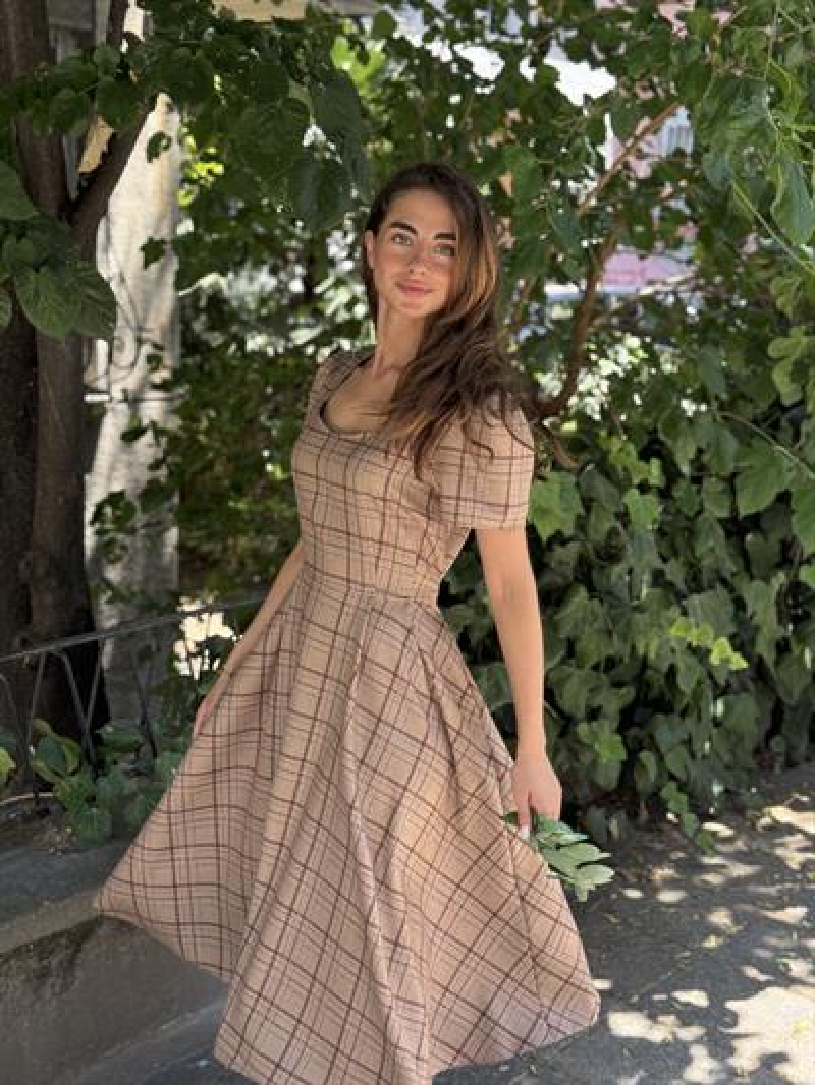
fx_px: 1506
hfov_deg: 30.3
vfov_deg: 39.6
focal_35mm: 48
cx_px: 408
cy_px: 542
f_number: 1.78
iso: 64
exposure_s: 1/252
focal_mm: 6.76
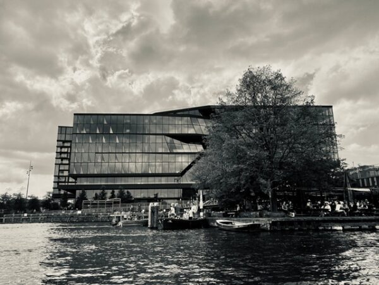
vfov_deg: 49.7
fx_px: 307
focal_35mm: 28
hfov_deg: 63.4
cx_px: 190
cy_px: 142
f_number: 1.8
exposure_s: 1/3040
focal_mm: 3.99
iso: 20
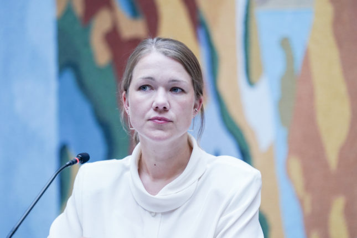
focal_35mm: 200
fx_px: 1983
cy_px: 119
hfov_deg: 10.3
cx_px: 178
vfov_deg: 6.9
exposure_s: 1/320
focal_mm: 200
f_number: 4
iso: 1000
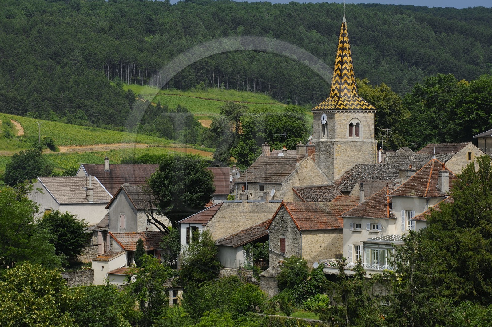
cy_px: 164
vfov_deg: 8.6
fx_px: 2185
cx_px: 246
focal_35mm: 160
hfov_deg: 12.8
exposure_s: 1/320
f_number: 11
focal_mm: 160
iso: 200
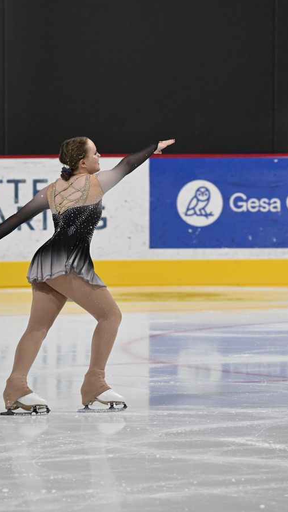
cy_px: 256
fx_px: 4715
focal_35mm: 347
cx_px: 120
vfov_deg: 6.2
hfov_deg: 3.5
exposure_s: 1/500
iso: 4000
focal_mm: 220
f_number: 5
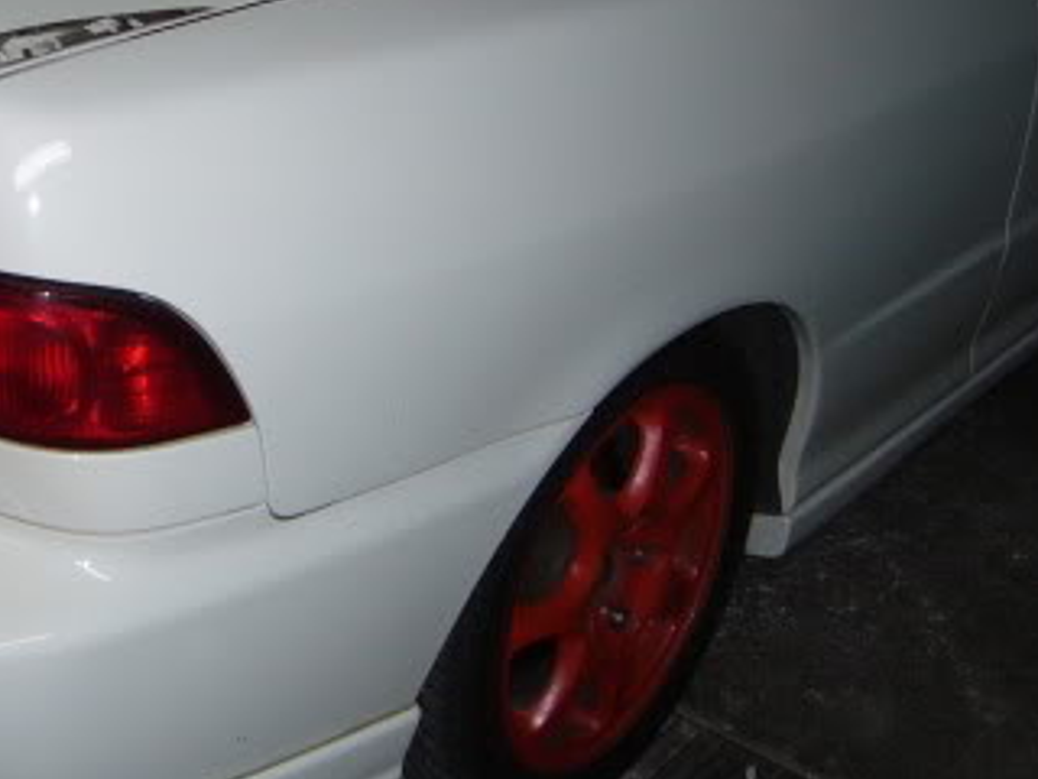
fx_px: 2099
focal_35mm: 70
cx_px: 97
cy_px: 166
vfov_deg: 20.8
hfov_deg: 26.8
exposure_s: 1/30
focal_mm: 5.8
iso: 100
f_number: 2.8
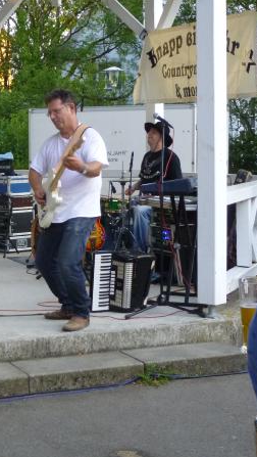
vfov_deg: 27.9
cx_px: 40
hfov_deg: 15.8
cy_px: 228
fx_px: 919
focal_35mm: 76
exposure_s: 1/60
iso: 320
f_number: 4.1
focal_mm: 9.2
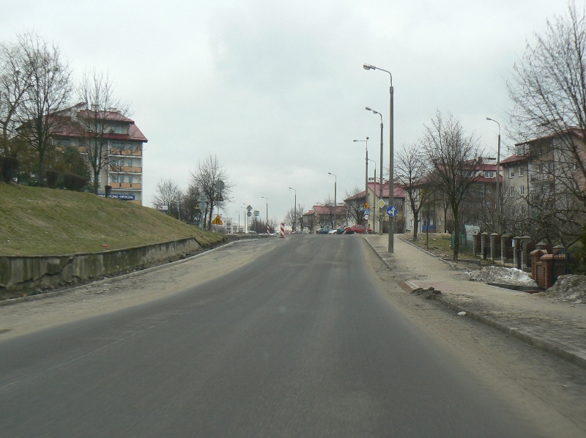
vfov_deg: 39.6
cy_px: 219
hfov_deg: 51.4
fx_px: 609
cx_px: 293
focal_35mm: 36
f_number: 4
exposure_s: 1/60
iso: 80
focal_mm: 6
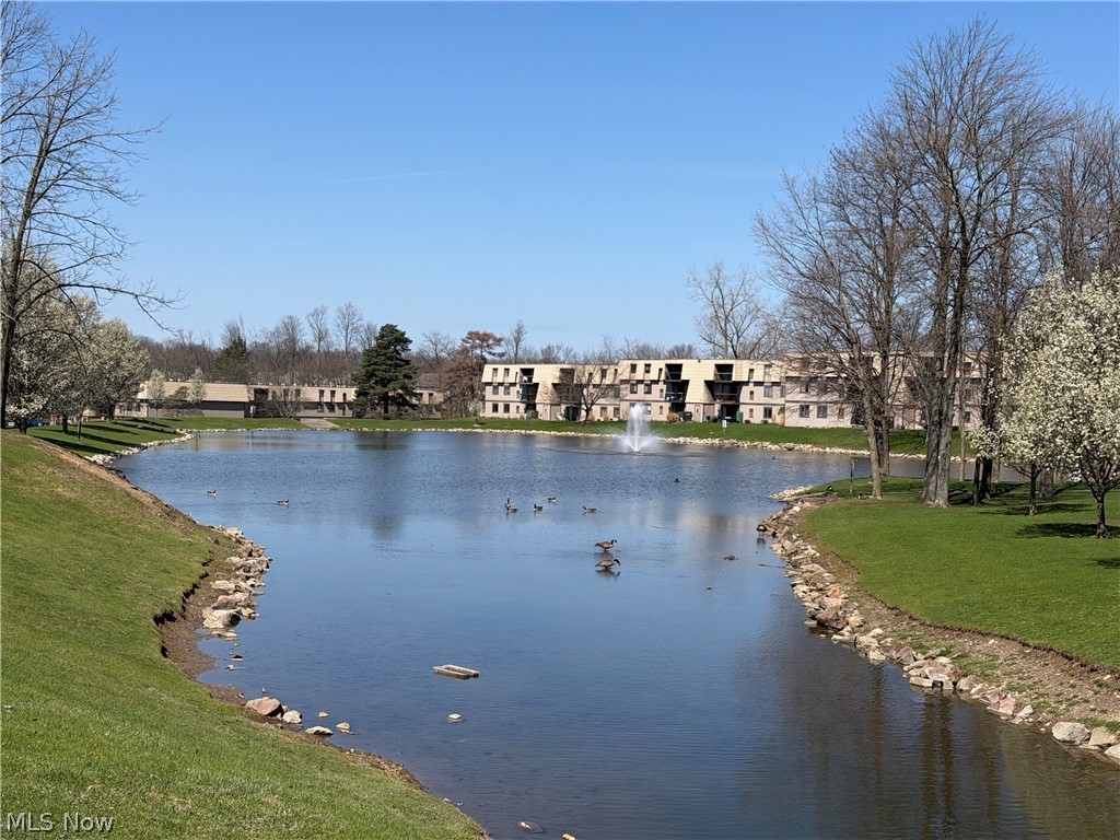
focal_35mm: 48
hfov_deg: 39.7
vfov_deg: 30.3
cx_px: 560
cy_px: 420
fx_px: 1553
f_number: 1.78
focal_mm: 6.76
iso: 64
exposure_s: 1/6536
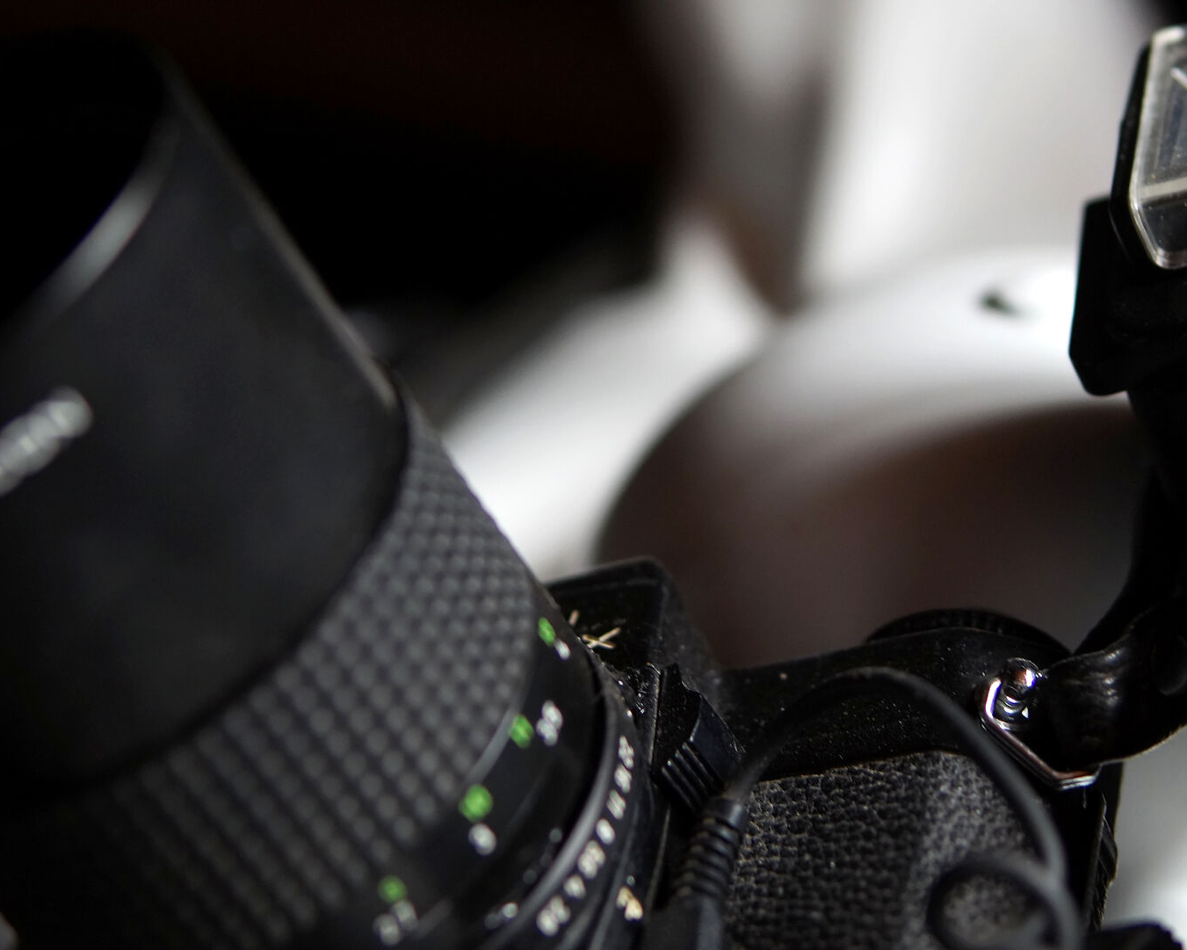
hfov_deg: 25.4
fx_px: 2635
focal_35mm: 75
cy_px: 205
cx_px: 678
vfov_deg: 20.2
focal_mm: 30
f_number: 2.2
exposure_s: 1/50
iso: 400
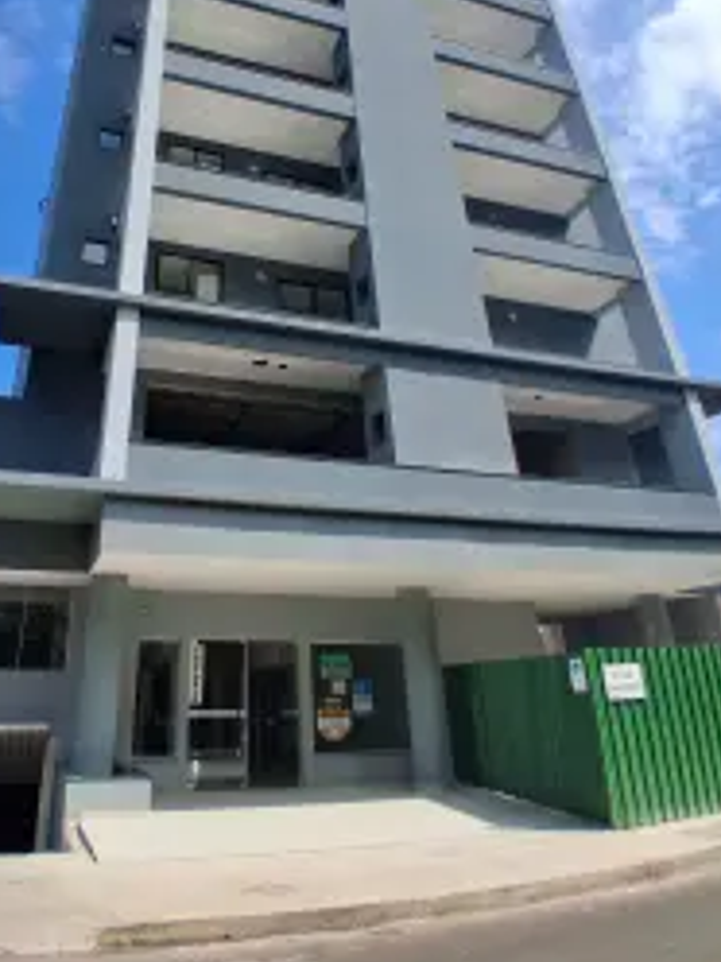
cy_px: 318
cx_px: 269
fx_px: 667
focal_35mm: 24
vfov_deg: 69.5
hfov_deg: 56.1
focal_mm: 1.4
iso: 50
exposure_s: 1/2232
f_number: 2.2
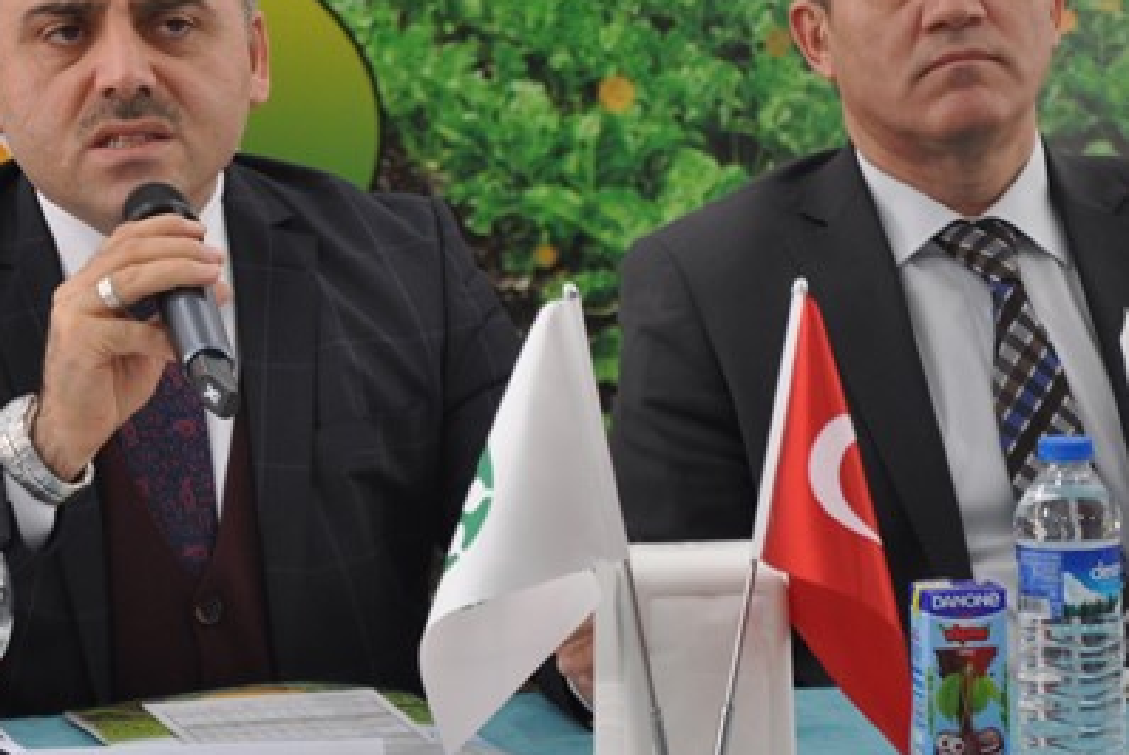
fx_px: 8060
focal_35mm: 257
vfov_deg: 5.4
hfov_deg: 8.0
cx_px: 411
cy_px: 261
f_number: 5.6
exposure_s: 1/30
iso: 720
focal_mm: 105
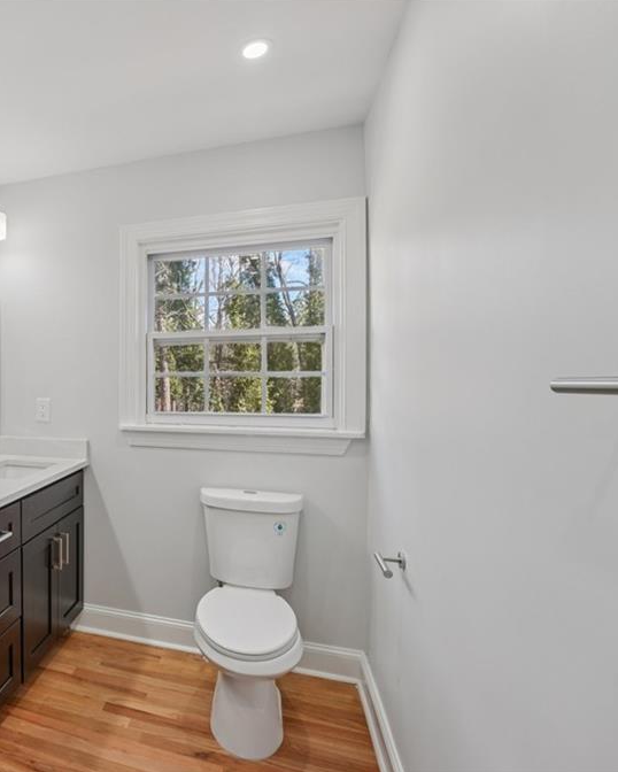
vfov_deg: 80.4
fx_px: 457
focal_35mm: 20
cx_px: 71
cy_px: 384
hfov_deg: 59.0
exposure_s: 1/40
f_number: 8
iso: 320
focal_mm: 14
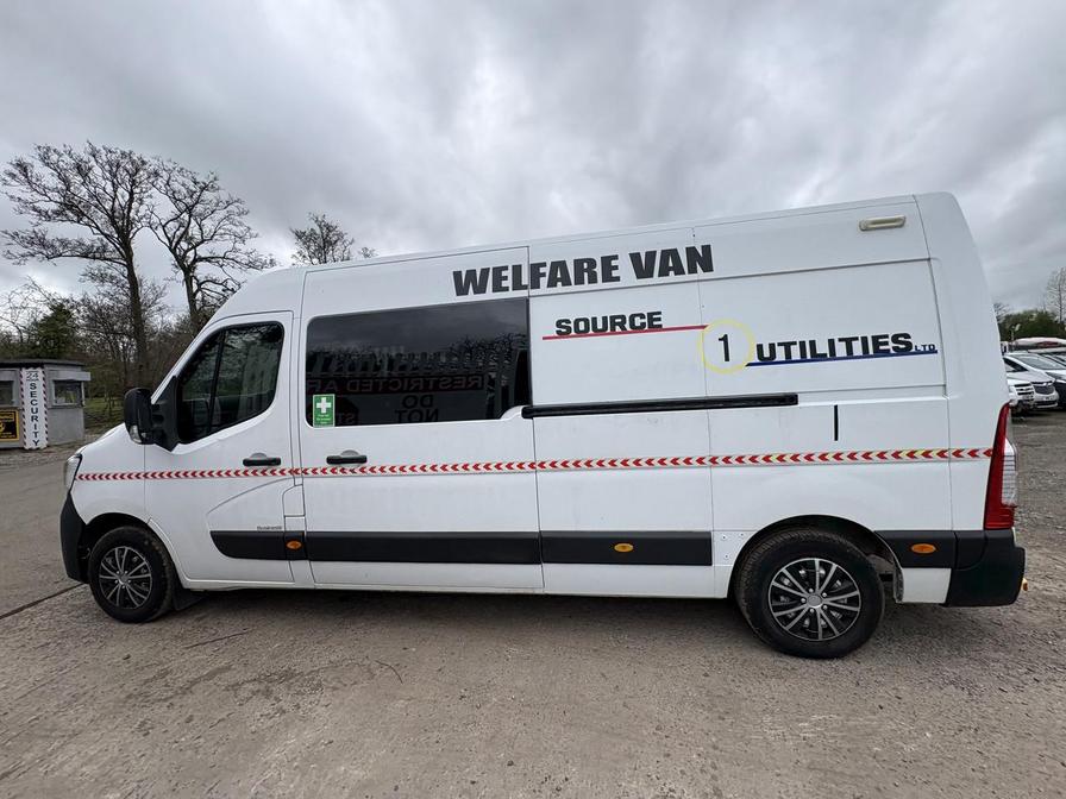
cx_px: 533
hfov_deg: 102.1
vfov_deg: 85.7
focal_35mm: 14
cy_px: 400
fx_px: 431
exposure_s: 1/1217
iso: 40
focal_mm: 2.22
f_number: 2.2
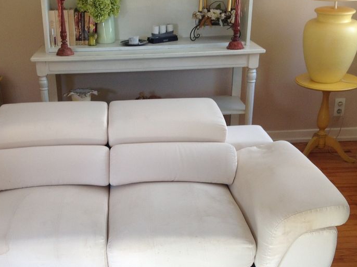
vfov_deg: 28.5
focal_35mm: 51
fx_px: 525
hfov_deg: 37.2
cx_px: 123
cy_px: 158
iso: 64
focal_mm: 4.28
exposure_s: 1/60
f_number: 2.4
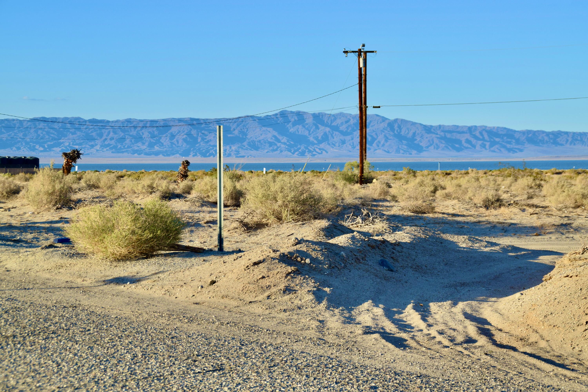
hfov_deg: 26.0
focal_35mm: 78
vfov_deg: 17.5
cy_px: 196
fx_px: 1274
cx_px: 294
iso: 200
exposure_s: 1/320
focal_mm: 52
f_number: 9
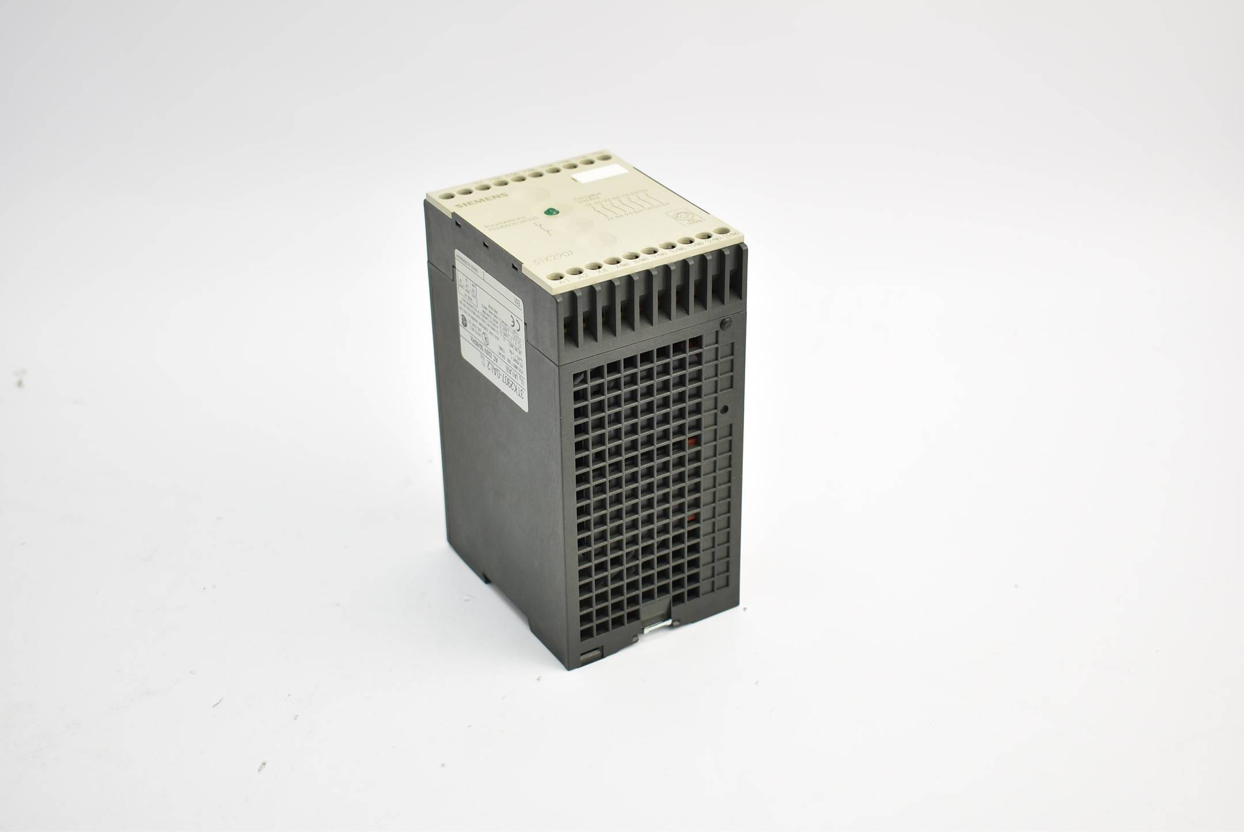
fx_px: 1816
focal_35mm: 52
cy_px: 416
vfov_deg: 25.8
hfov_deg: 37.8
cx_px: 622
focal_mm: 35
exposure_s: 1/20
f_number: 4.5
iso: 100
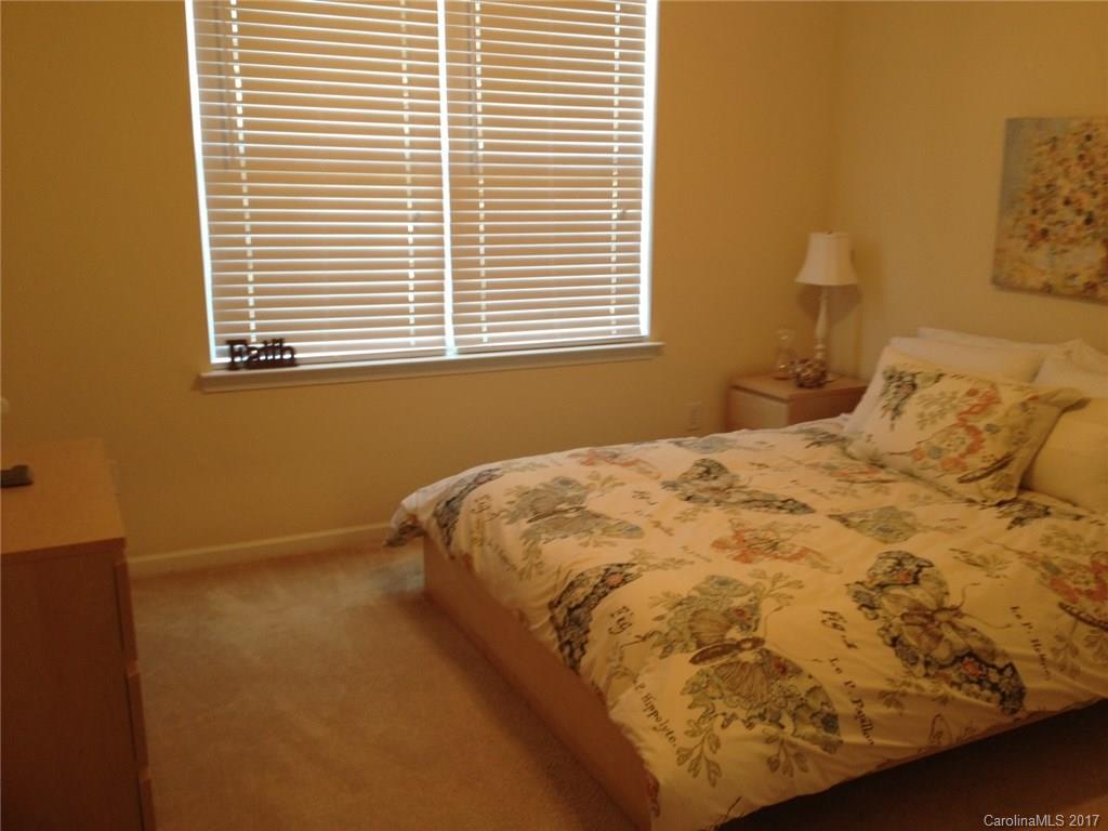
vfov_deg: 40.7
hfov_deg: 52.6
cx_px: 554
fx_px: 1120
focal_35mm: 35
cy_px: 416
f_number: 2.4
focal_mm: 4.28
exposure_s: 1/30
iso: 80
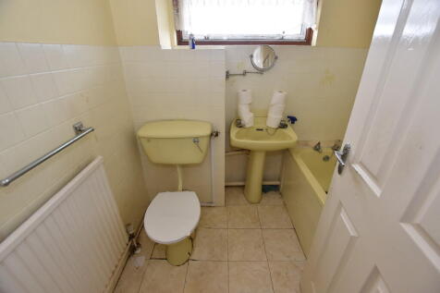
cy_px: 146
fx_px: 183
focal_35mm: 15
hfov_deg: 100.4
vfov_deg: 77.3
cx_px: 220
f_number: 4.5
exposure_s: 1/160
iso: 640
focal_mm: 10
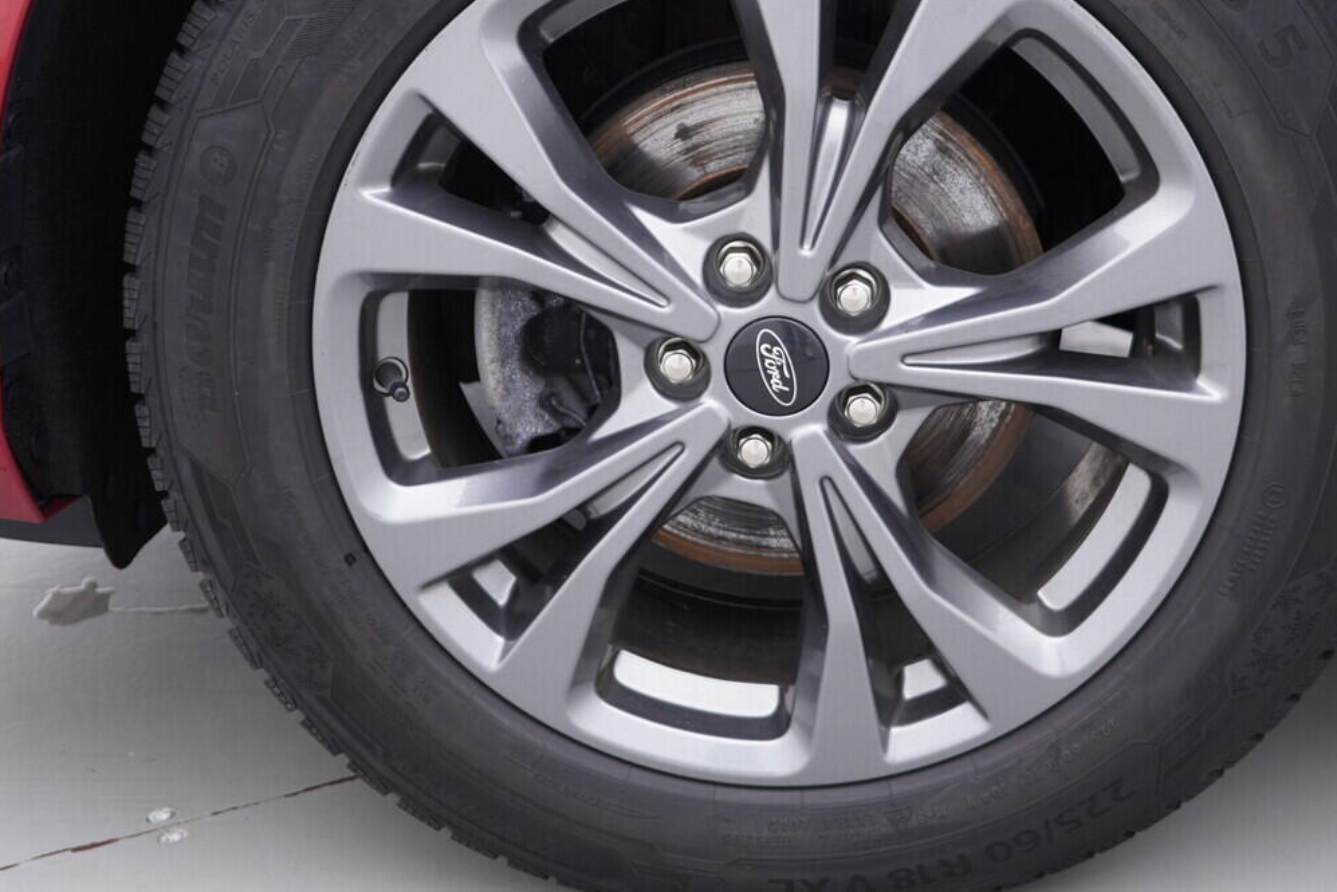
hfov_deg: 38.1
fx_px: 1931
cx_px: 790
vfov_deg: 25.9
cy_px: 302
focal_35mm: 52
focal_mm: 24
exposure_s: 1/40
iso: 125
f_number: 2.8
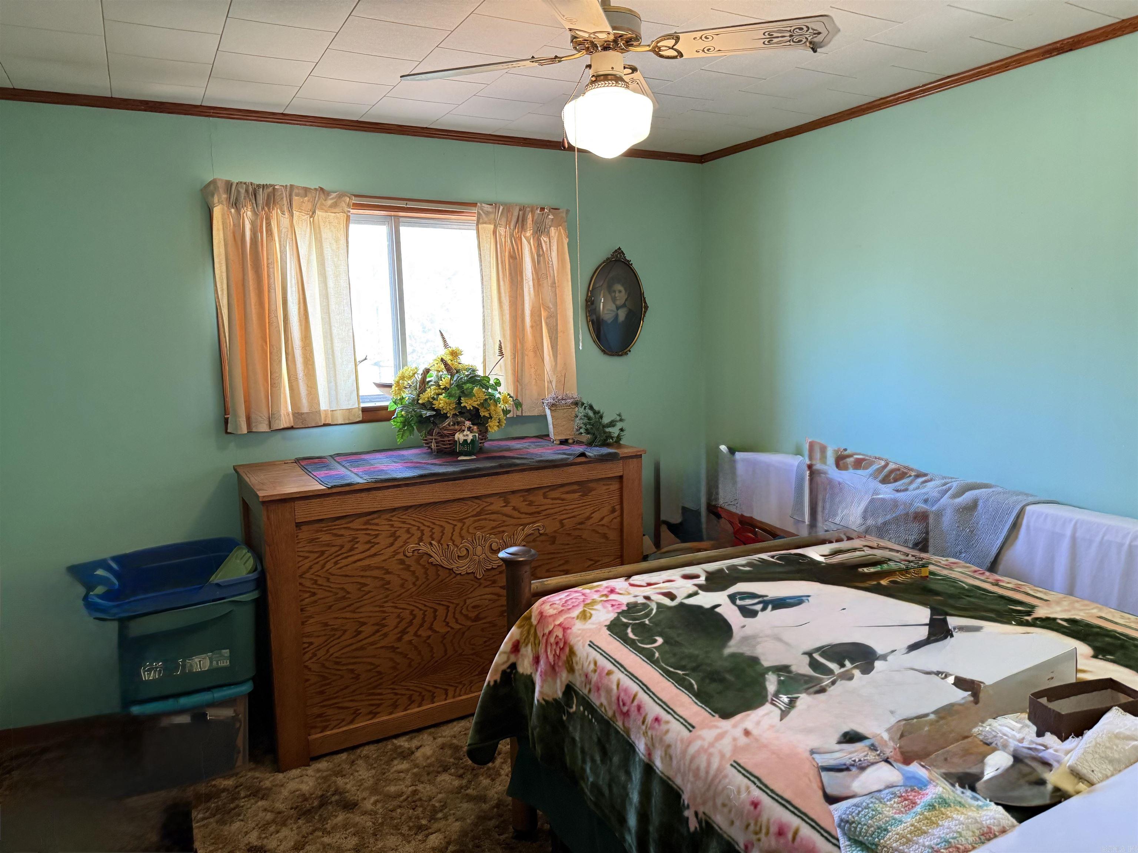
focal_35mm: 24
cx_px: 569
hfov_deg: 71.6
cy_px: 426
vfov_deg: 56.8
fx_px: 789
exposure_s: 1/60
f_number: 1.78
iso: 320
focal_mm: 6.76
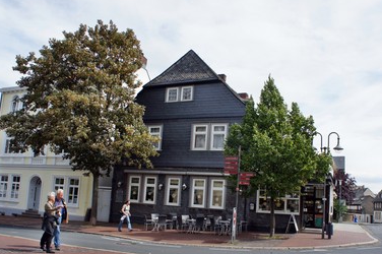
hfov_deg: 57.2
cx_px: 207
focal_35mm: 33
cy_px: 150
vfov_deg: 39.8
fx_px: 350
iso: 200
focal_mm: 18
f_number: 7.1
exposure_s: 1/320
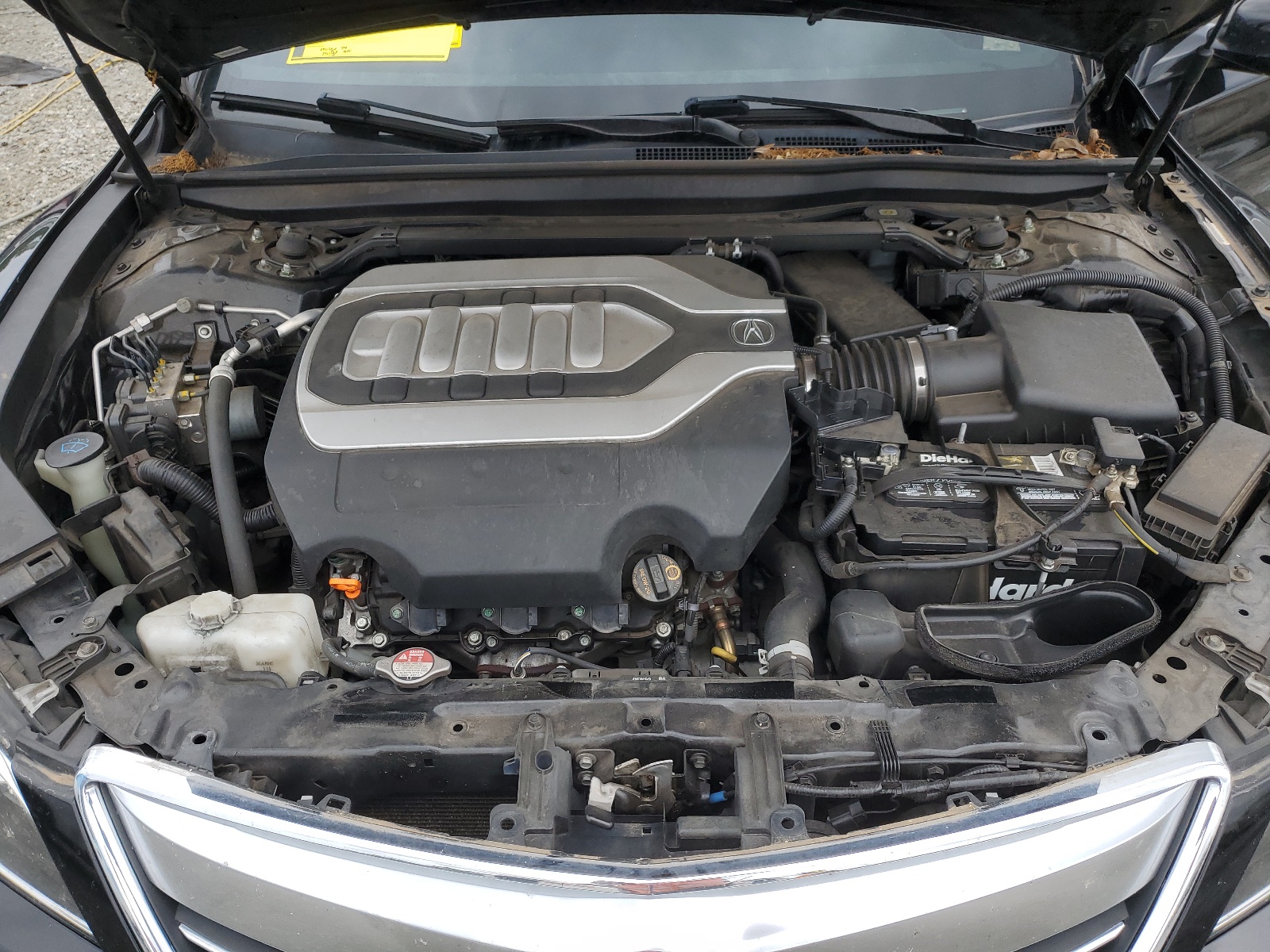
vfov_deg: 53.1
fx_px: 954
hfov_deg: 67.3
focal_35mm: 26
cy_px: 476
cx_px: 635
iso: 50
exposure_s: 1/1111
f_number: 1.5
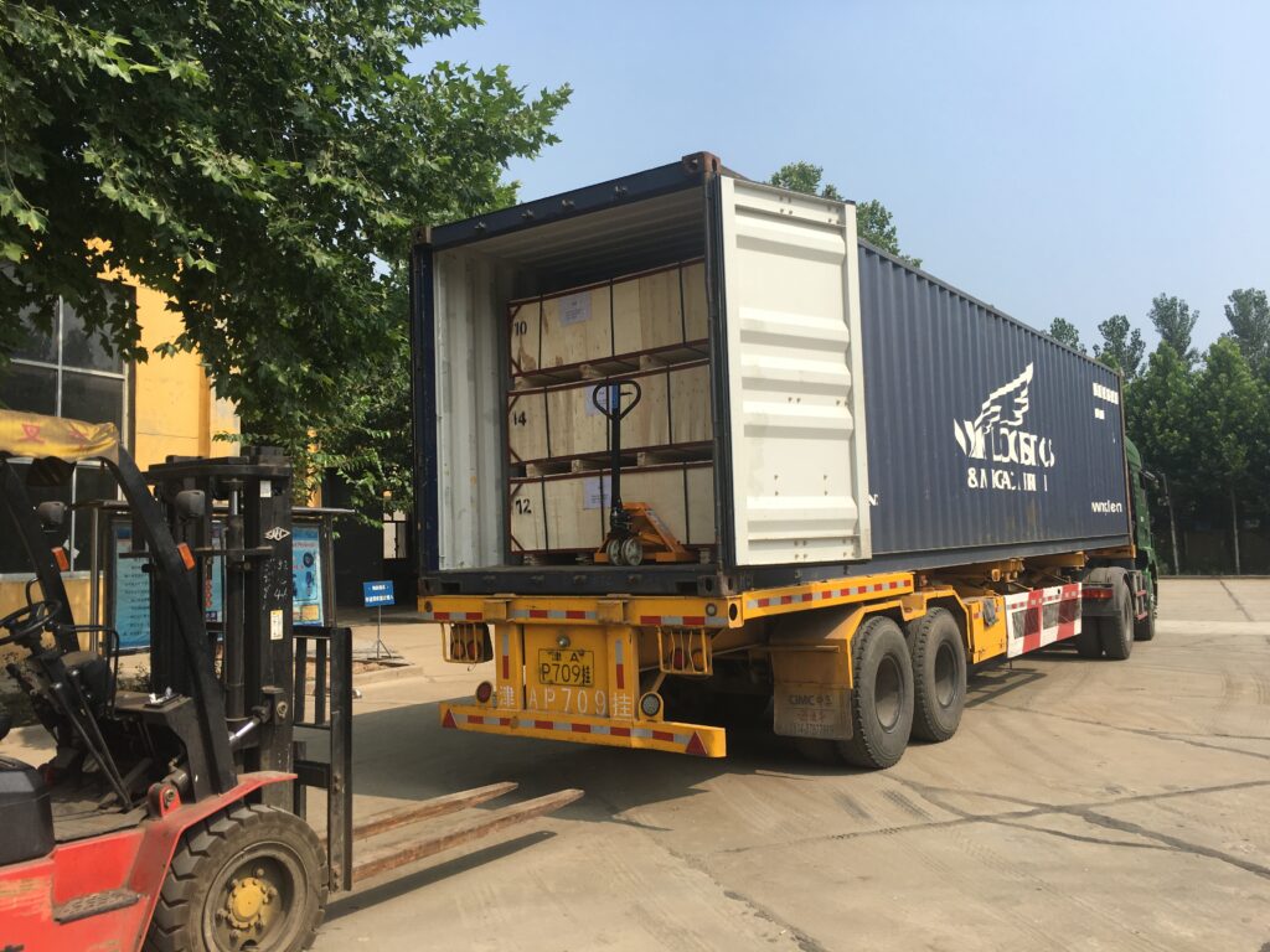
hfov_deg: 61.7
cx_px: 635
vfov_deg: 48.2
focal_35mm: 29
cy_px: 476
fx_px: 1064
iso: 25
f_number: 2.2
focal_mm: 4.15
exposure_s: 1/1603
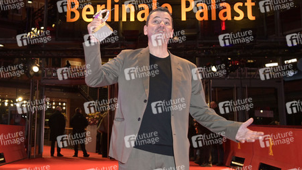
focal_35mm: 40
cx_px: 151
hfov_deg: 50.5
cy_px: 89
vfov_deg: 29.7
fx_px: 320
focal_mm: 38
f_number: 4.5
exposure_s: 1/250
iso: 1000
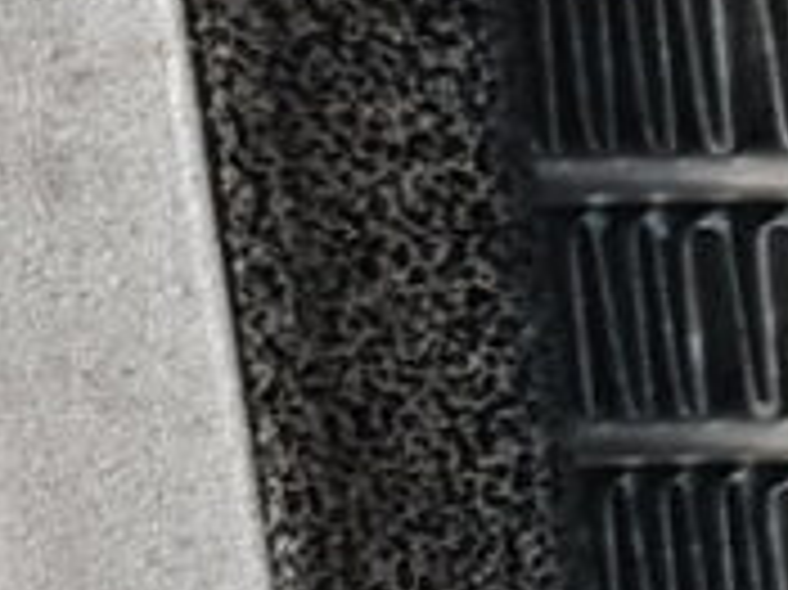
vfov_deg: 7.0
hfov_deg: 7.6
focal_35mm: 208
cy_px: -369
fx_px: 4732
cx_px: 2747
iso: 640
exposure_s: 1/25
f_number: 1.8
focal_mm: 5.4
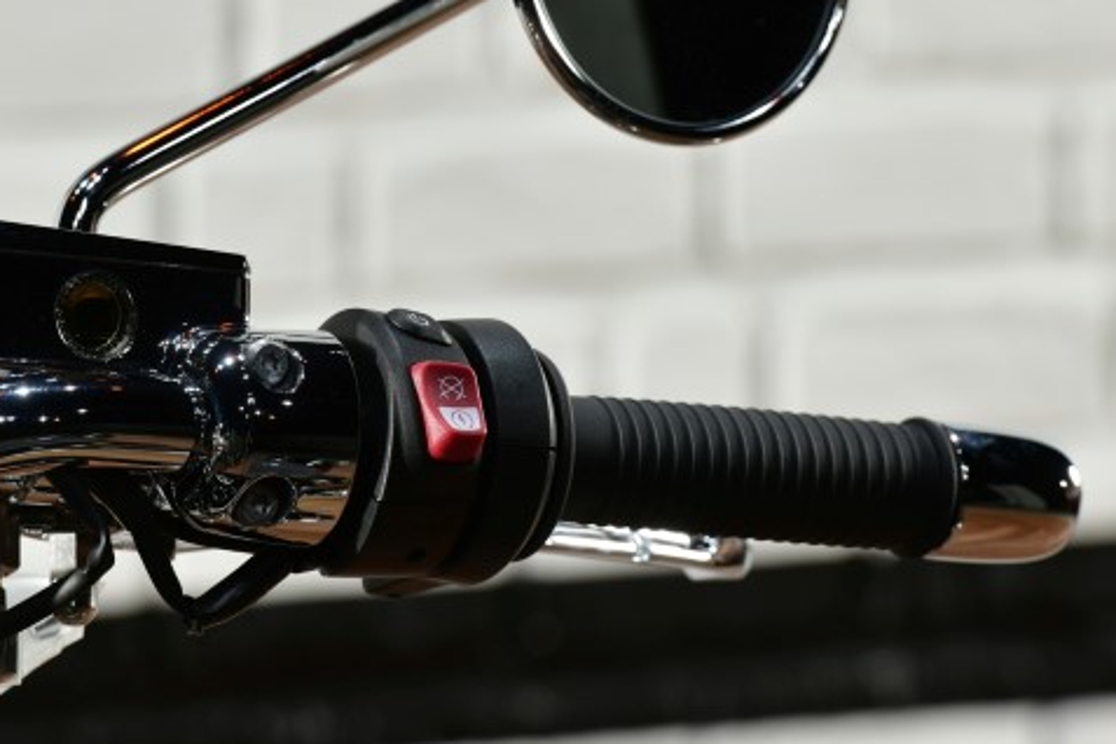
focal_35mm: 327
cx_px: 351
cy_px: 280
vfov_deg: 4.2
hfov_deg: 6.3
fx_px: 10136
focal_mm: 195
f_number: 7.1
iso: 200
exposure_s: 1/100
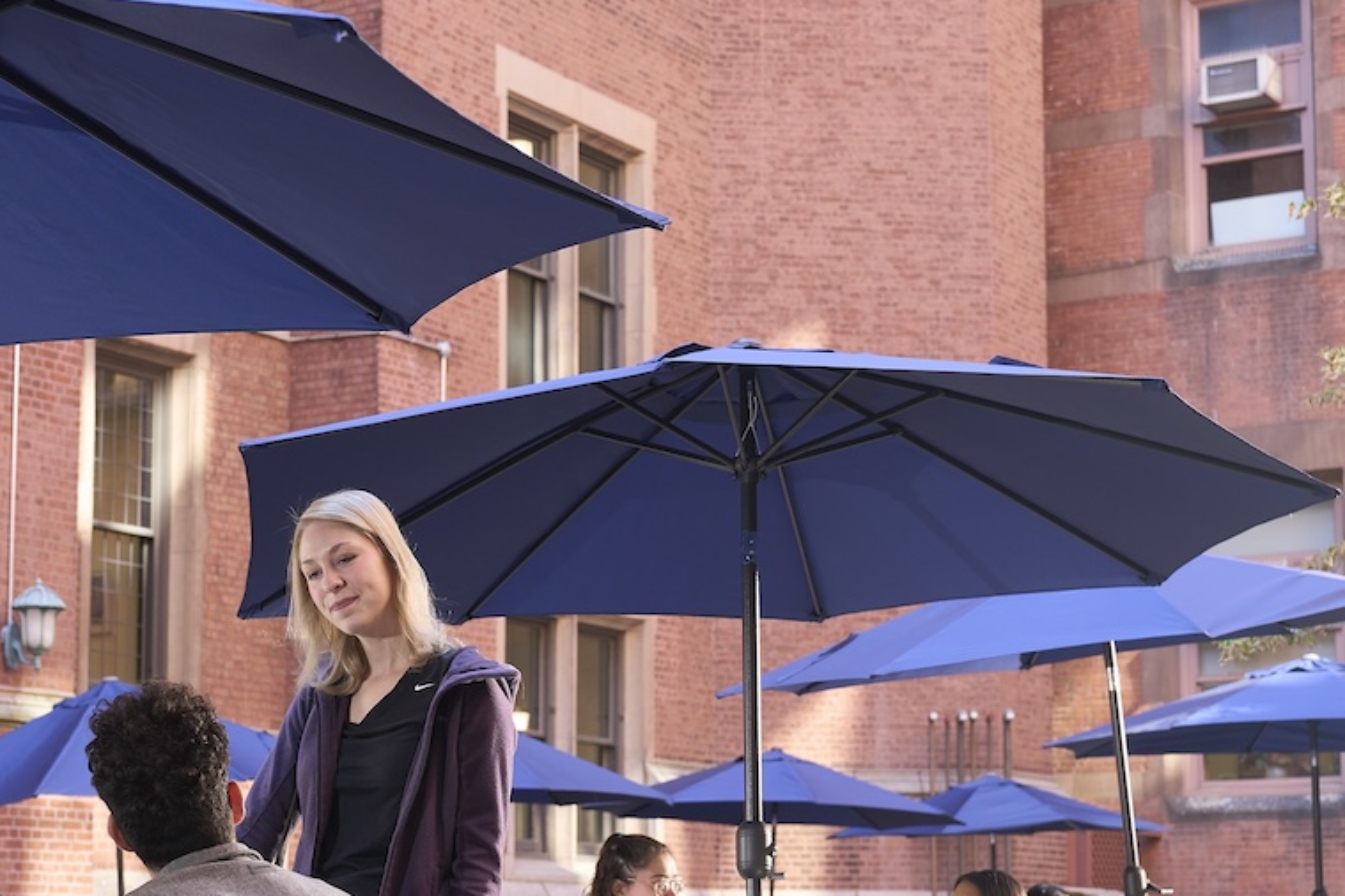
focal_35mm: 79
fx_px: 2951
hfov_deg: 25.7
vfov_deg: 17.2
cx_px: 594
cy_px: 625
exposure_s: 1/125
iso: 640
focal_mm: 50
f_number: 5
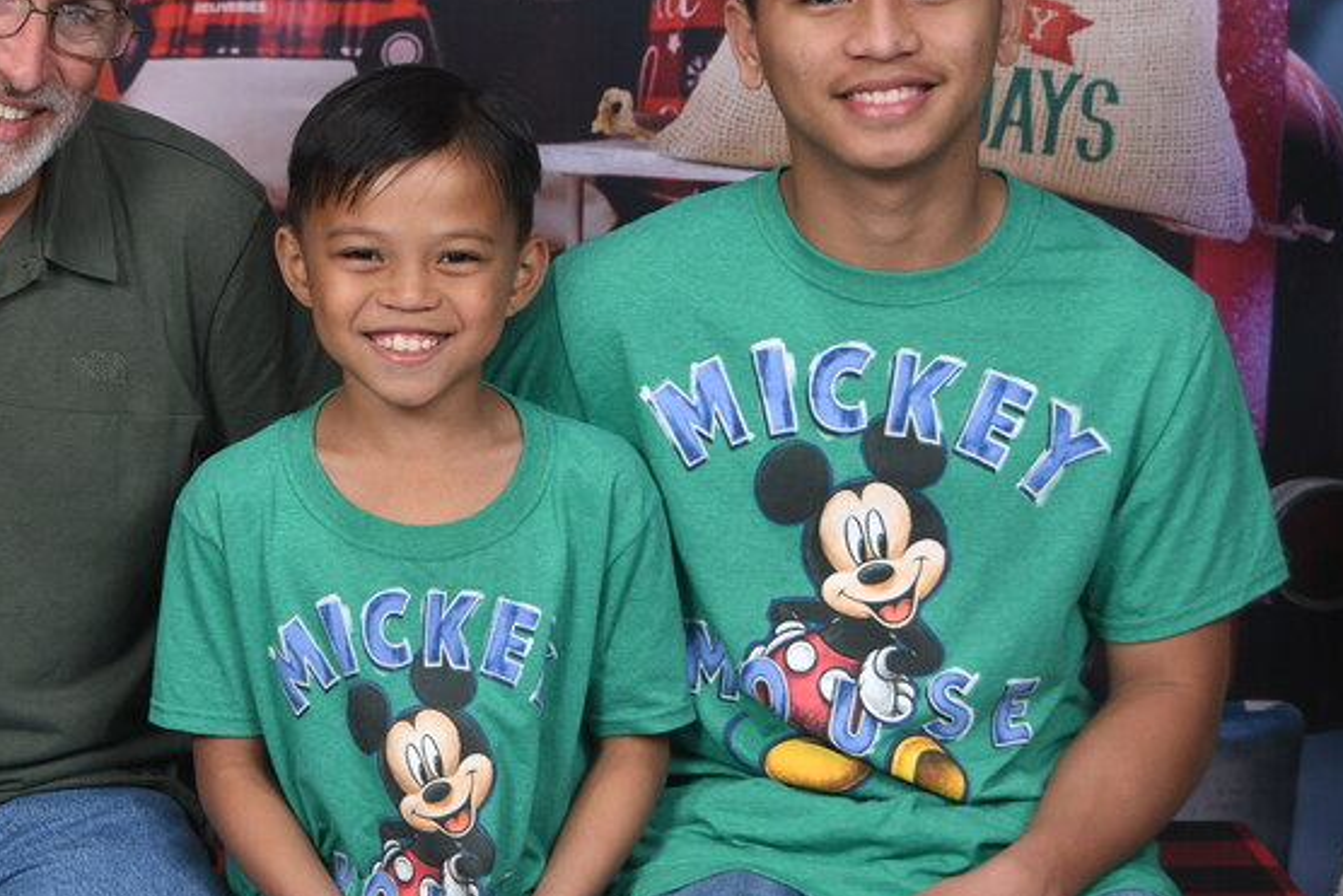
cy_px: 426
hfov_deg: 16.6
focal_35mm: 122
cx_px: 211
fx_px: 4552
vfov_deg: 11.2
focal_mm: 44
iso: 640
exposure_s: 1/125
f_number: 6.3
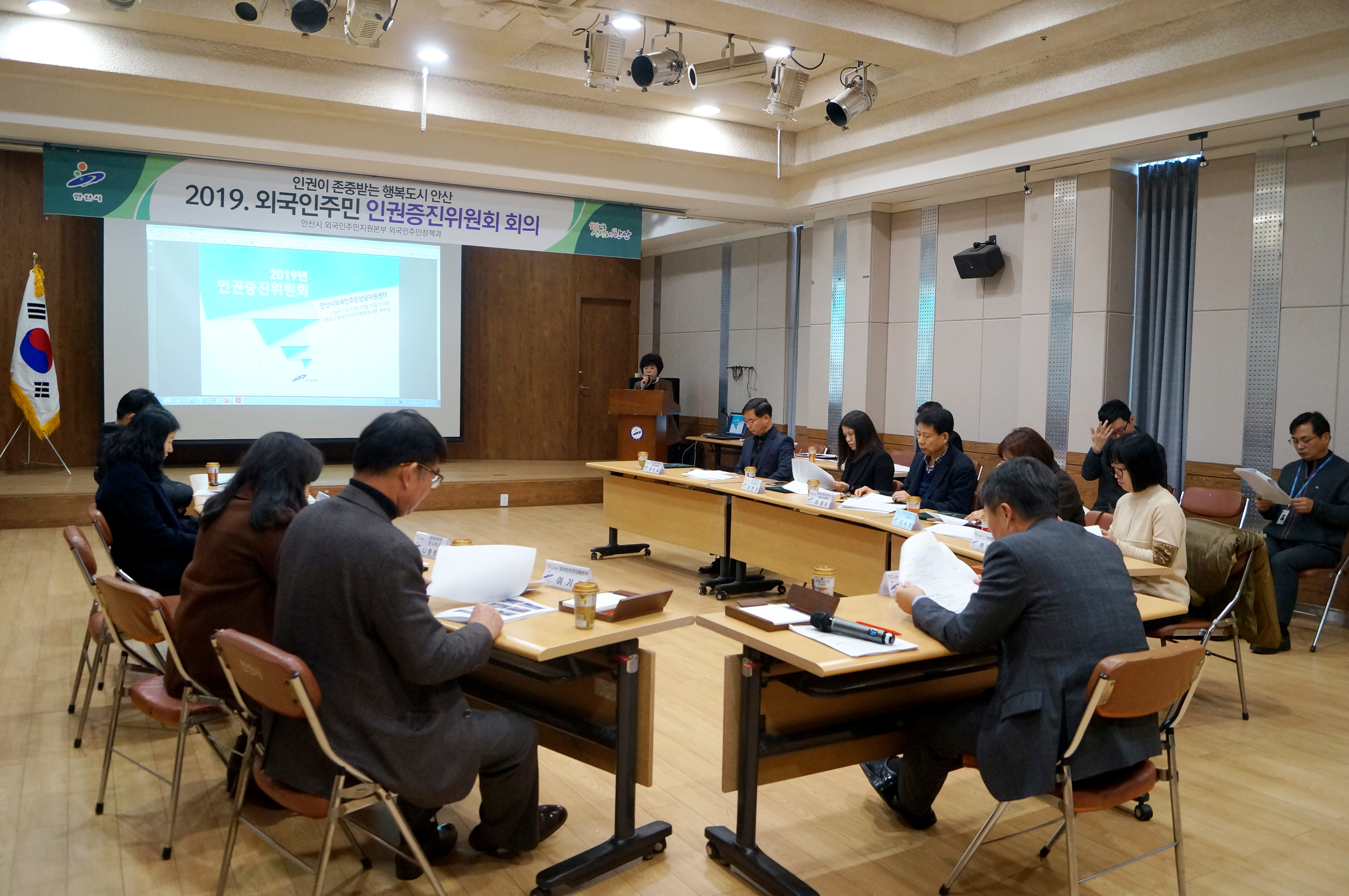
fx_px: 1011
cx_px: 674
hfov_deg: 67.4
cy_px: 448
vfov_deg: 47.8
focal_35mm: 27
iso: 800
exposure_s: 1/80
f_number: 4
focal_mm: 18
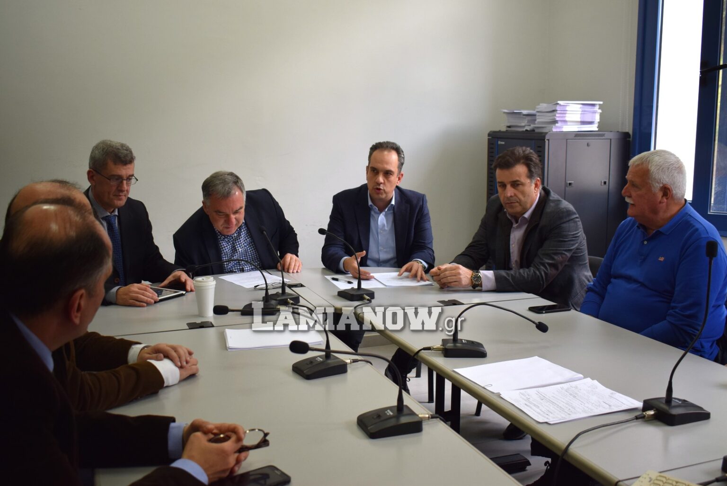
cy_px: 243
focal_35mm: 38
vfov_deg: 35.6
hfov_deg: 51.2
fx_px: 758
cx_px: 364
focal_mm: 25
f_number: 4.5
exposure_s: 1/80
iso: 400
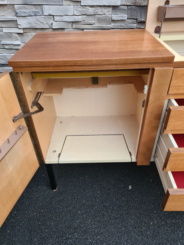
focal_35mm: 26
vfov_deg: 67.3
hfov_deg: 53.1
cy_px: 122
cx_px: 92
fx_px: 184
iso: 160
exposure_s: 1/50
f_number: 1.8
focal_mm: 5.4
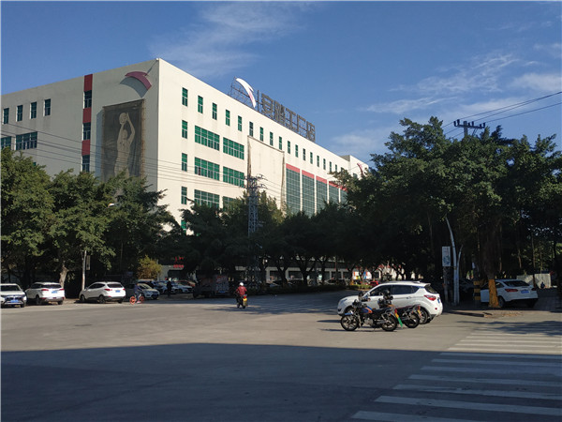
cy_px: 211
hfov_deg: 71.6
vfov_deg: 56.8
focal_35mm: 24
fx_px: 390
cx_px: 281
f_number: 1.9
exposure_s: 1/2863
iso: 100
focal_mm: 3.94
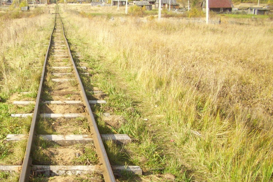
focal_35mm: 54
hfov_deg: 36.3
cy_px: 104
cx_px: 79
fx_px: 409
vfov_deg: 25.0
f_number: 5.6
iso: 160
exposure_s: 1/320
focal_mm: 5.7
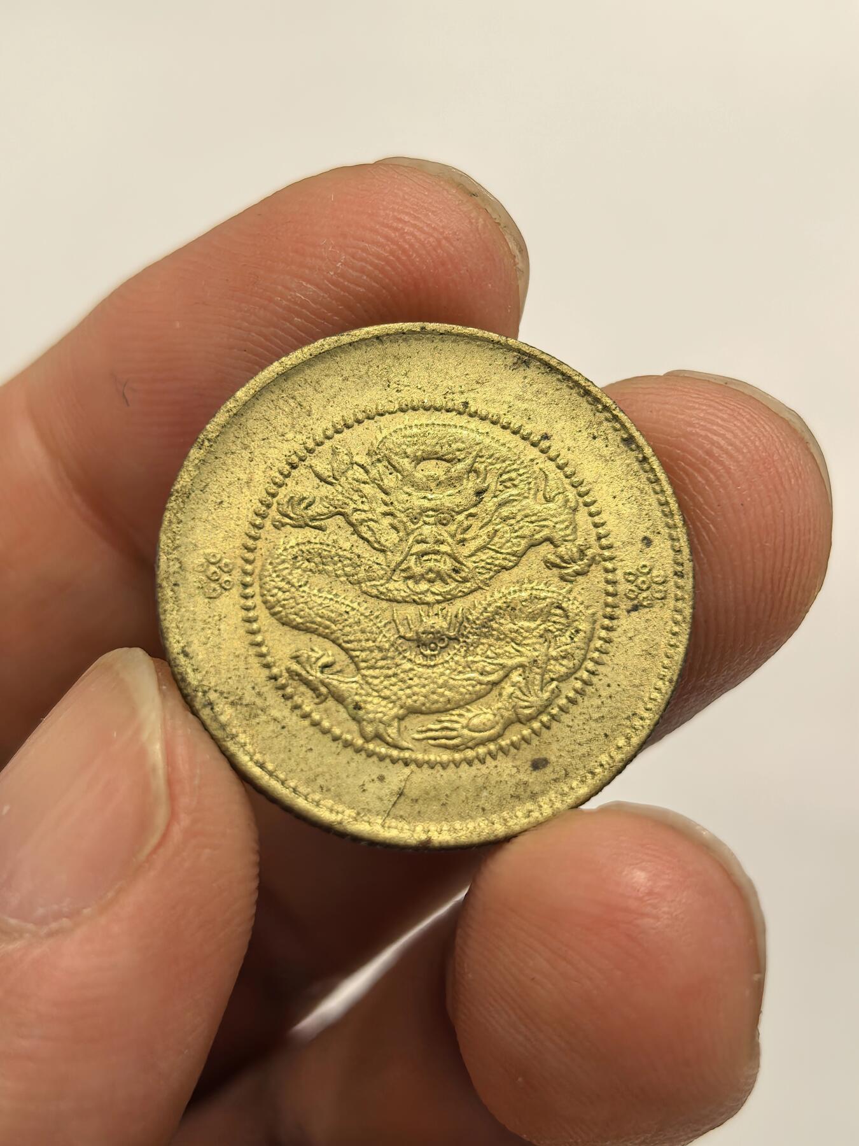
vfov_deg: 35.5
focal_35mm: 54
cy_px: 573
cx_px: 430
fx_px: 1787
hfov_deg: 27.0
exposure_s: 1/100
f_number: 2
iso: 250
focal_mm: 6.98
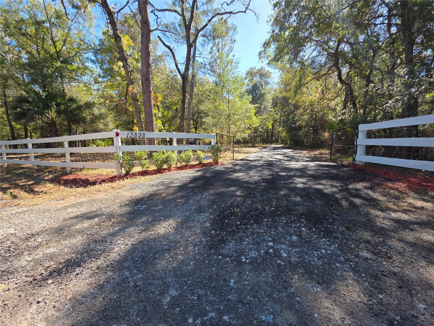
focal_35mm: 13
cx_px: 217
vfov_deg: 89.9
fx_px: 163
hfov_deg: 106.2
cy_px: 163
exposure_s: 1/677
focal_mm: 2.2
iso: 40
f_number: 1.9
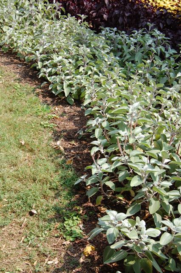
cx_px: 90
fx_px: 362
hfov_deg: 28.0
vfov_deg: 41.1
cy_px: 136
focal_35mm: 48
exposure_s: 1/200
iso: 200
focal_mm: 32
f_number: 7.1
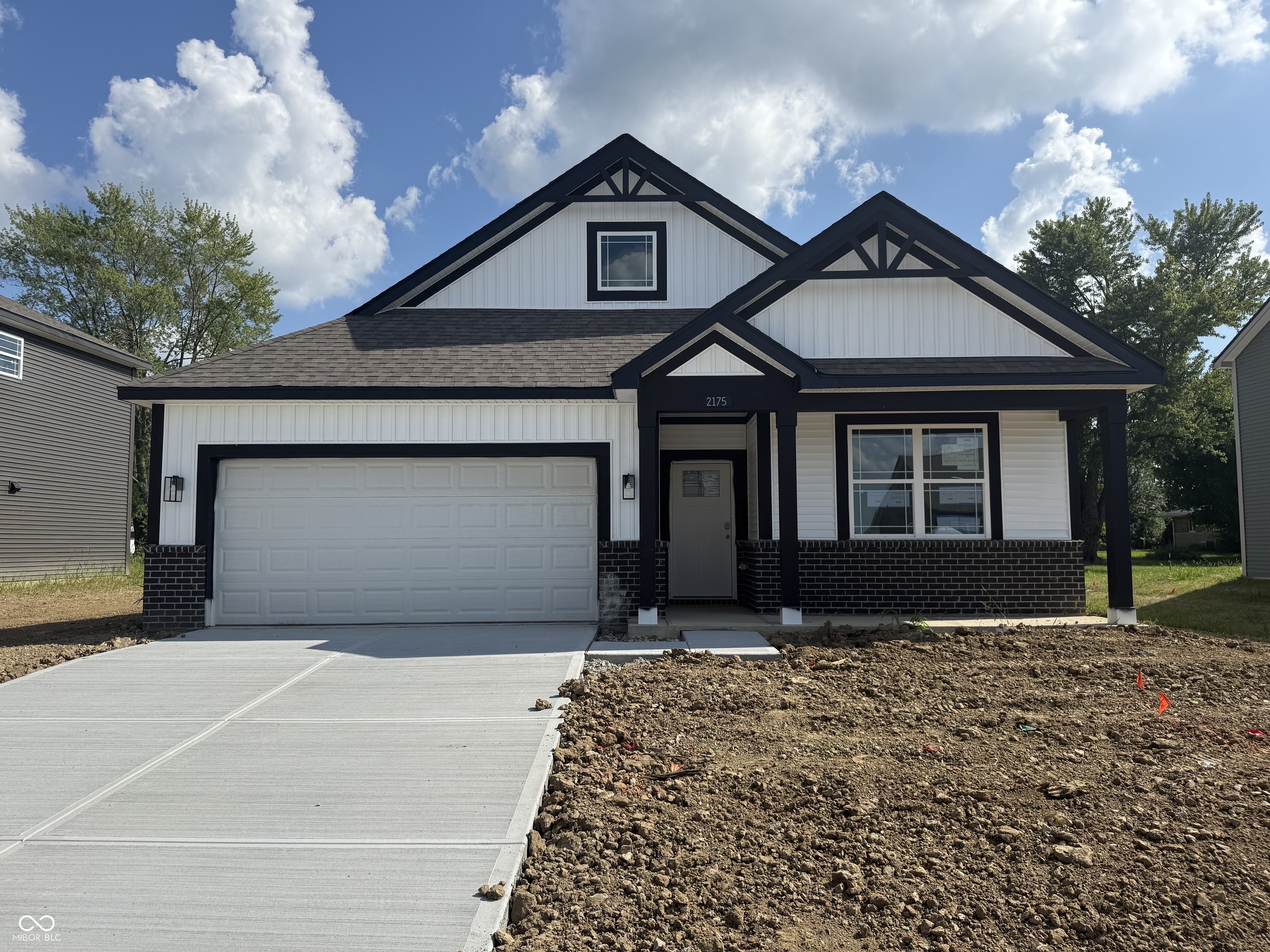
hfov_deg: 71.6
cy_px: 476
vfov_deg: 56.8
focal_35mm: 24
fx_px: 881
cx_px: 635
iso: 80
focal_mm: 6.76
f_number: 1.78
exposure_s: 1/6173
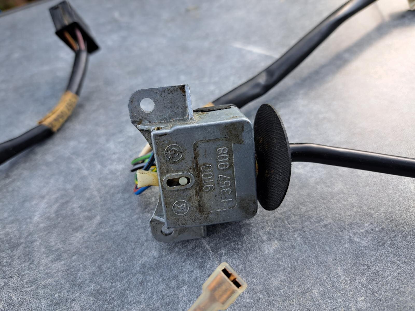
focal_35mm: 24
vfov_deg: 56.8
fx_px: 288
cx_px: 208
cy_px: 156
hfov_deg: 71.6
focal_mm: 5.23
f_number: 1.8
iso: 50
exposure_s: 1/100
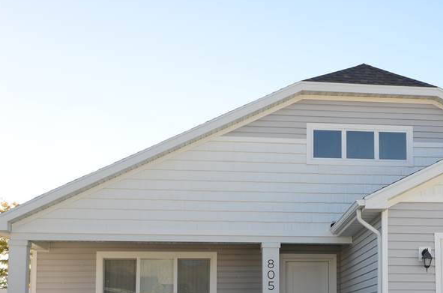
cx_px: 415
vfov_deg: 20.6
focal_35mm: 65
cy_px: 230
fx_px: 798
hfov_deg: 29.5
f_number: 3.5
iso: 100
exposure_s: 1/400
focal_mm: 20
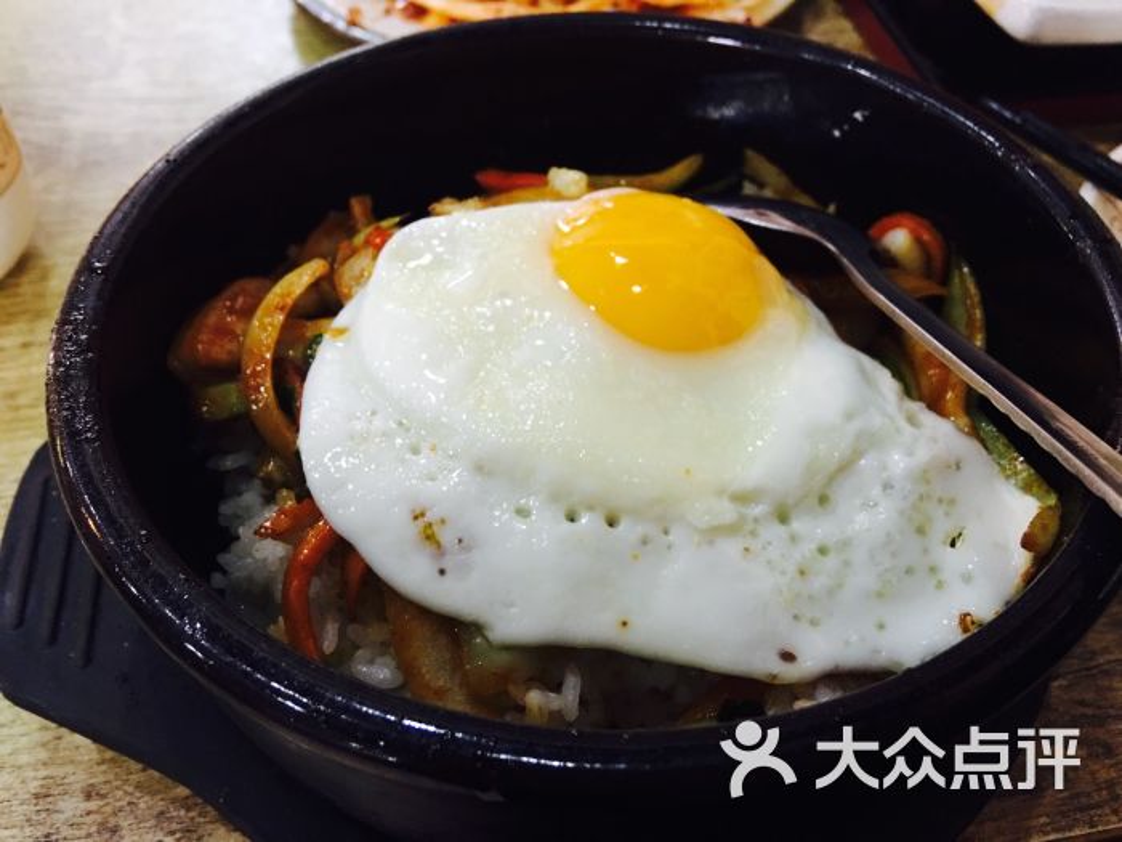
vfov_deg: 48.2
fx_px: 940
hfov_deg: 61.7
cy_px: 421
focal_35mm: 29
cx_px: 561
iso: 100
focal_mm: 4.15
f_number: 2.2
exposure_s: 1/10
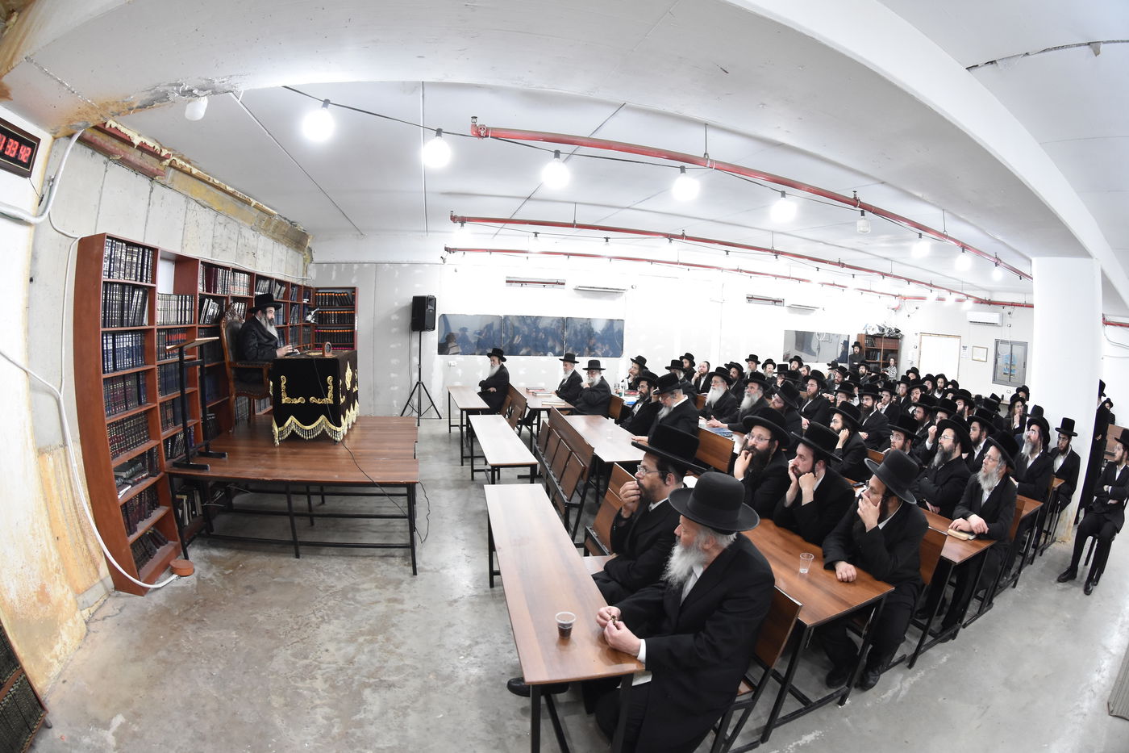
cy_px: 376
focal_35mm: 16
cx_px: 564
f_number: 5.6
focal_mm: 10.5
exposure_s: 1/100
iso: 1600
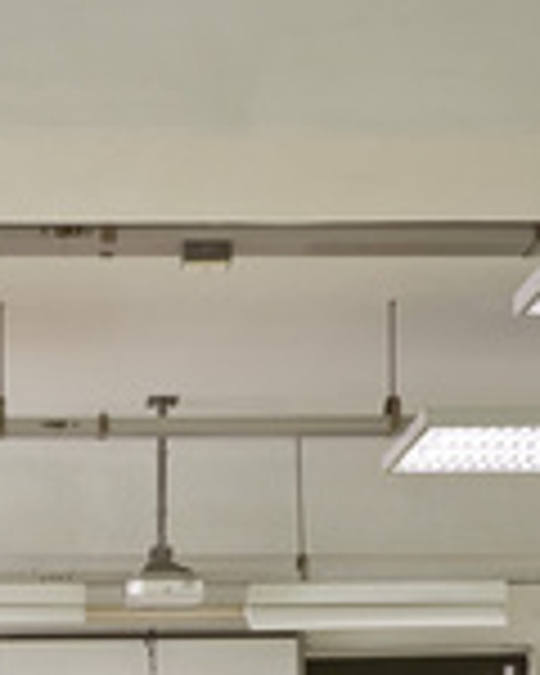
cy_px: 882
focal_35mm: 60
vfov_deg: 26.5
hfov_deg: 23.9
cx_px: -40
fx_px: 1199
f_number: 5
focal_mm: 16
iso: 400
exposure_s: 1/30
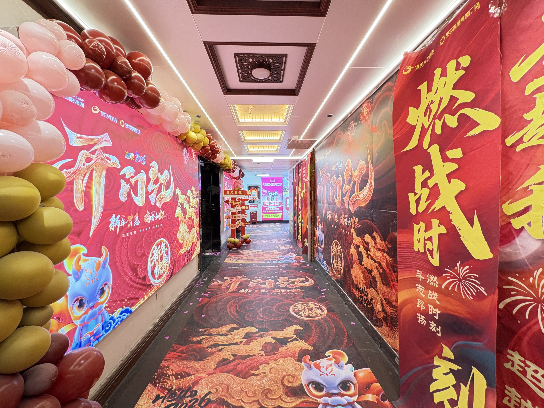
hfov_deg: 102.1
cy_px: 204
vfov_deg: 85.7
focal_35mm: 14
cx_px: 272
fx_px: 220
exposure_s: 1/50
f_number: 2.2
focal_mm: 2.22
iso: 400
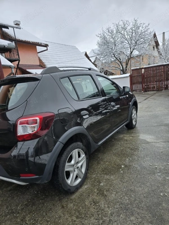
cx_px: 84
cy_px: 112
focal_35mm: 23
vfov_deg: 73.9
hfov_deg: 58.9
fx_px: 150
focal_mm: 6.3
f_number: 1.7
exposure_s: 1/303
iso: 12
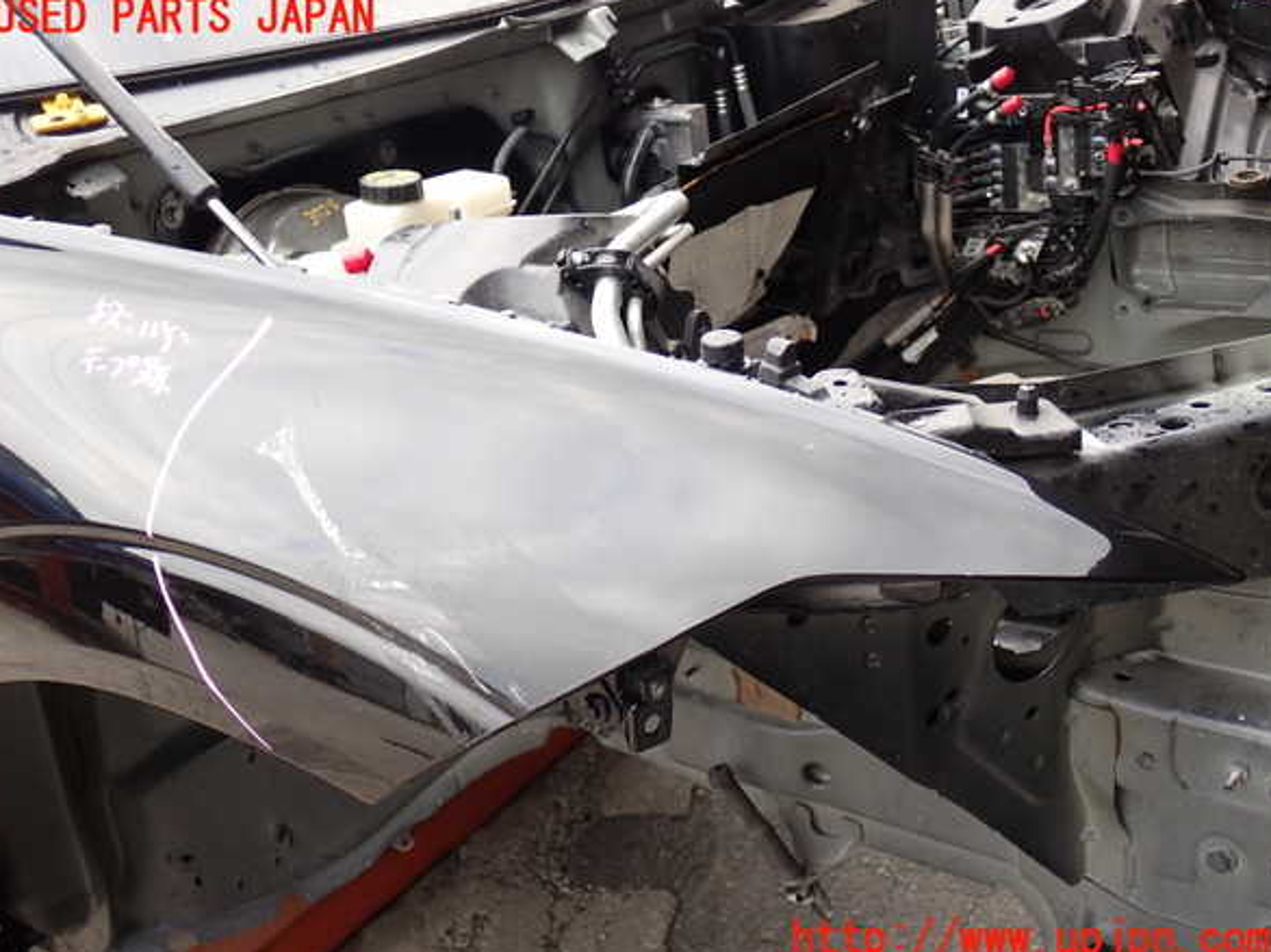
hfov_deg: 44.8
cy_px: 479
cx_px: 631
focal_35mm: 42
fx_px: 1541
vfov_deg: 34.3
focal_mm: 7.31
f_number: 2.8
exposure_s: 1/80
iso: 125
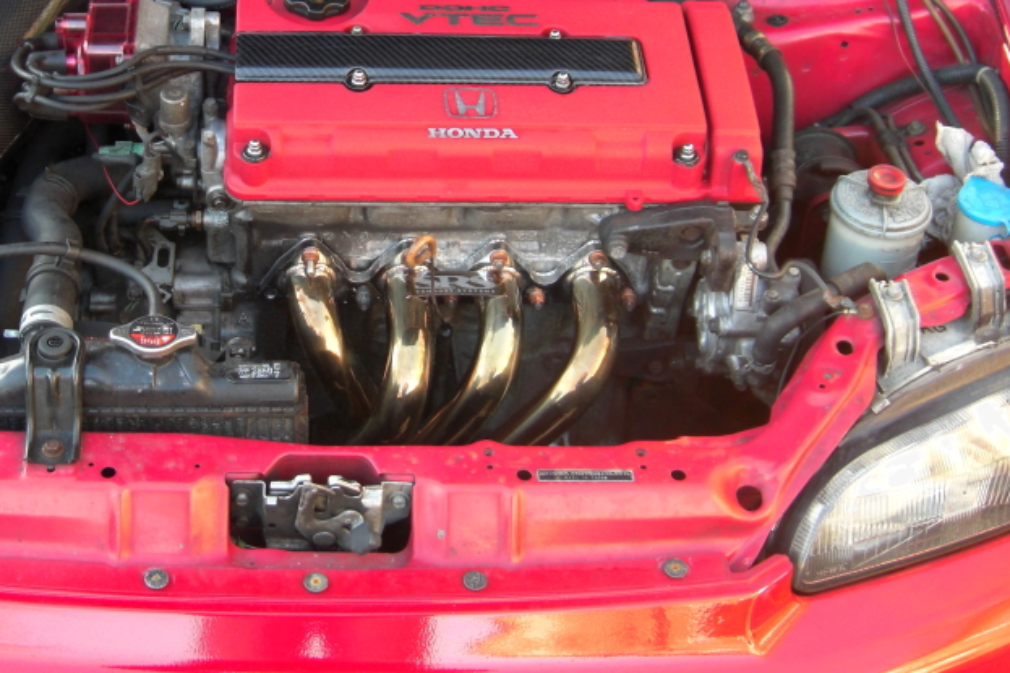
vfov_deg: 20.7
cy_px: 138
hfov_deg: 30.7
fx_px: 1823
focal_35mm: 65
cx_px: 334
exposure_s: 1/40
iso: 100
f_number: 2.8
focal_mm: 7.9
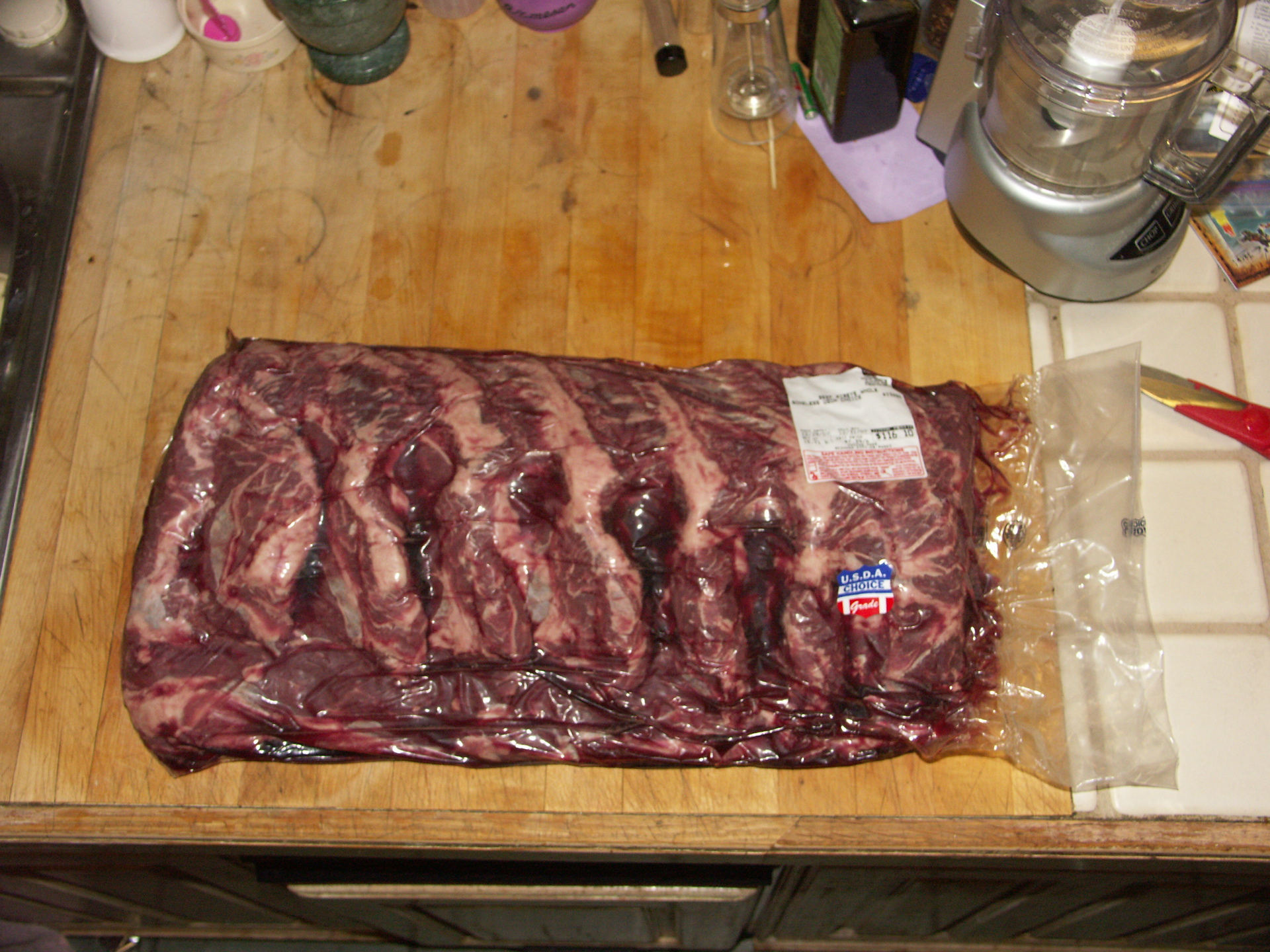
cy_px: 476
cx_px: 635
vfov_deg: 36.0
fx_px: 1468
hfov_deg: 46.8
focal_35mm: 40
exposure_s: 1/250
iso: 200
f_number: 2.8
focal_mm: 10.34
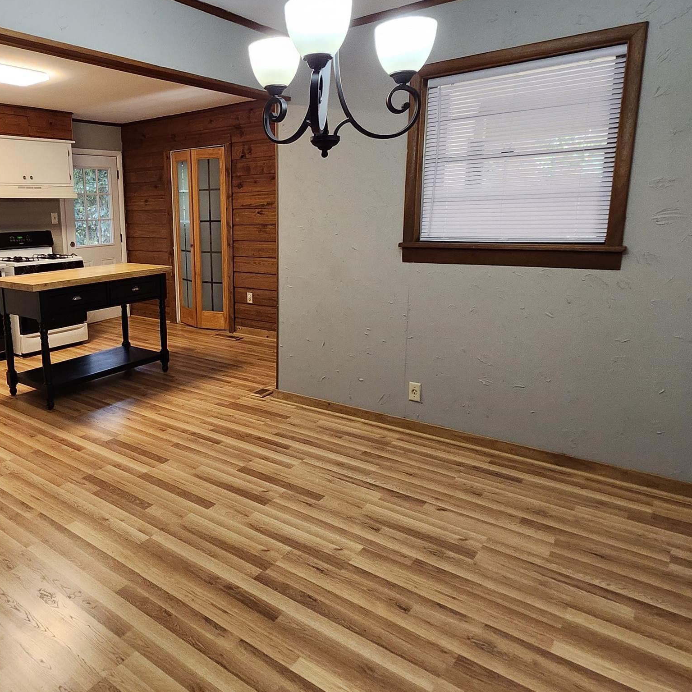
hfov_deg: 64.8
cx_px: 210
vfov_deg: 67.2
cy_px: 322
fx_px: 520
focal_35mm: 23
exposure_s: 1/60
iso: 320
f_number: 2.2
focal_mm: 1.74
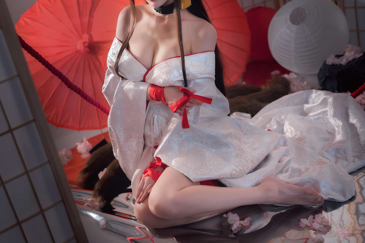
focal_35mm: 55
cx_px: 182
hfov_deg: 36.2
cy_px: 122
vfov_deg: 24.6
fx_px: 558
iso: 1000
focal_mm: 55
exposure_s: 1/125
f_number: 2.5
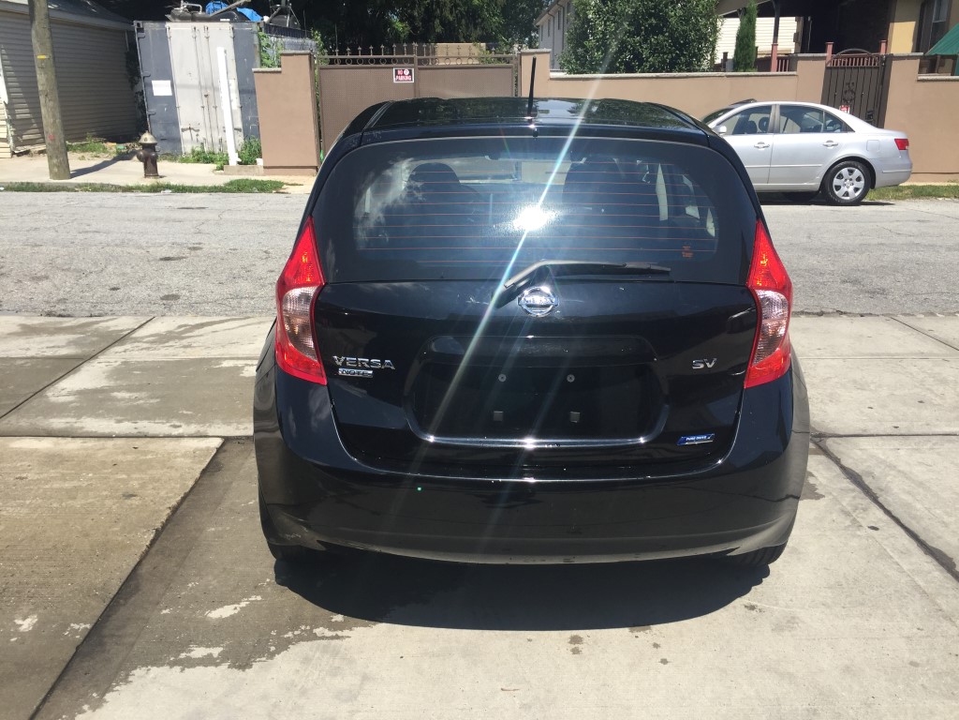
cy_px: 360
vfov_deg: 48.2
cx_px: 480
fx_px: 803
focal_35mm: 29
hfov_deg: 61.7
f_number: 2.2
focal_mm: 4.15
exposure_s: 1/1522
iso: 32
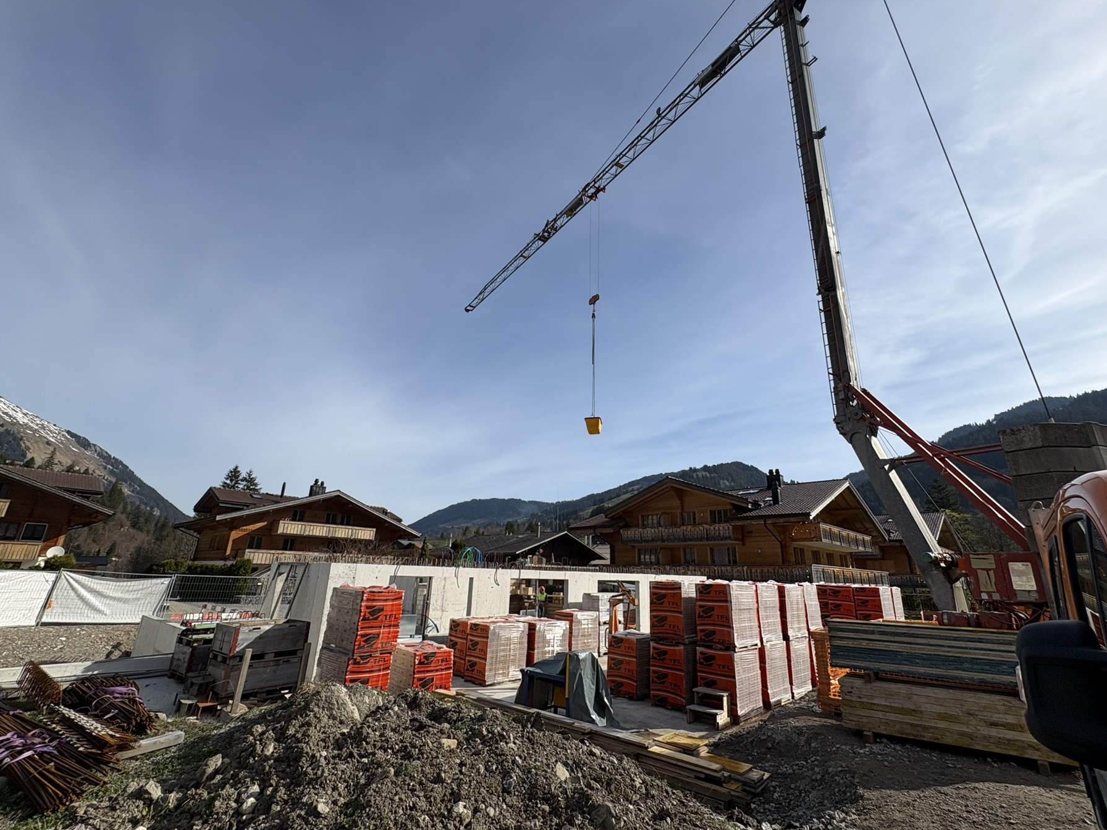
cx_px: 569
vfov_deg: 78.1
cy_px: 402
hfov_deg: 94.5
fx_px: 512
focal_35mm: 16
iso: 50
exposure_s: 1/2985
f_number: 2.2
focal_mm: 2.22
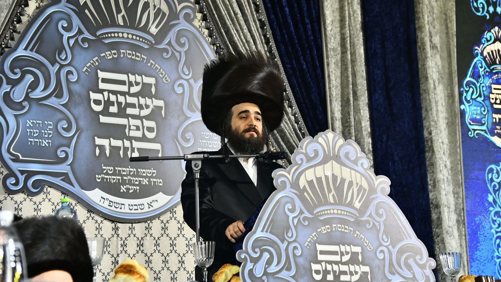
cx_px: 249
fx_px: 1568
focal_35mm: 118
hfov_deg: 18.2
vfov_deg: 10.3
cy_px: 121
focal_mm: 112
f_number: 5.6
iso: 4000
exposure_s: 1/200
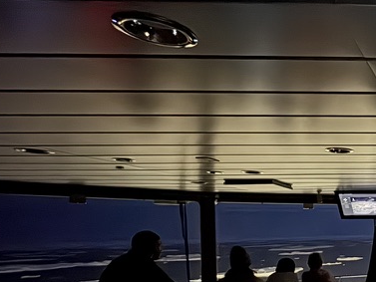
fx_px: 413
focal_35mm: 38
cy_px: 238
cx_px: 480
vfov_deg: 36.1
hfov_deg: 35.2
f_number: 2.2
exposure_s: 1/7
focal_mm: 2.22
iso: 4000
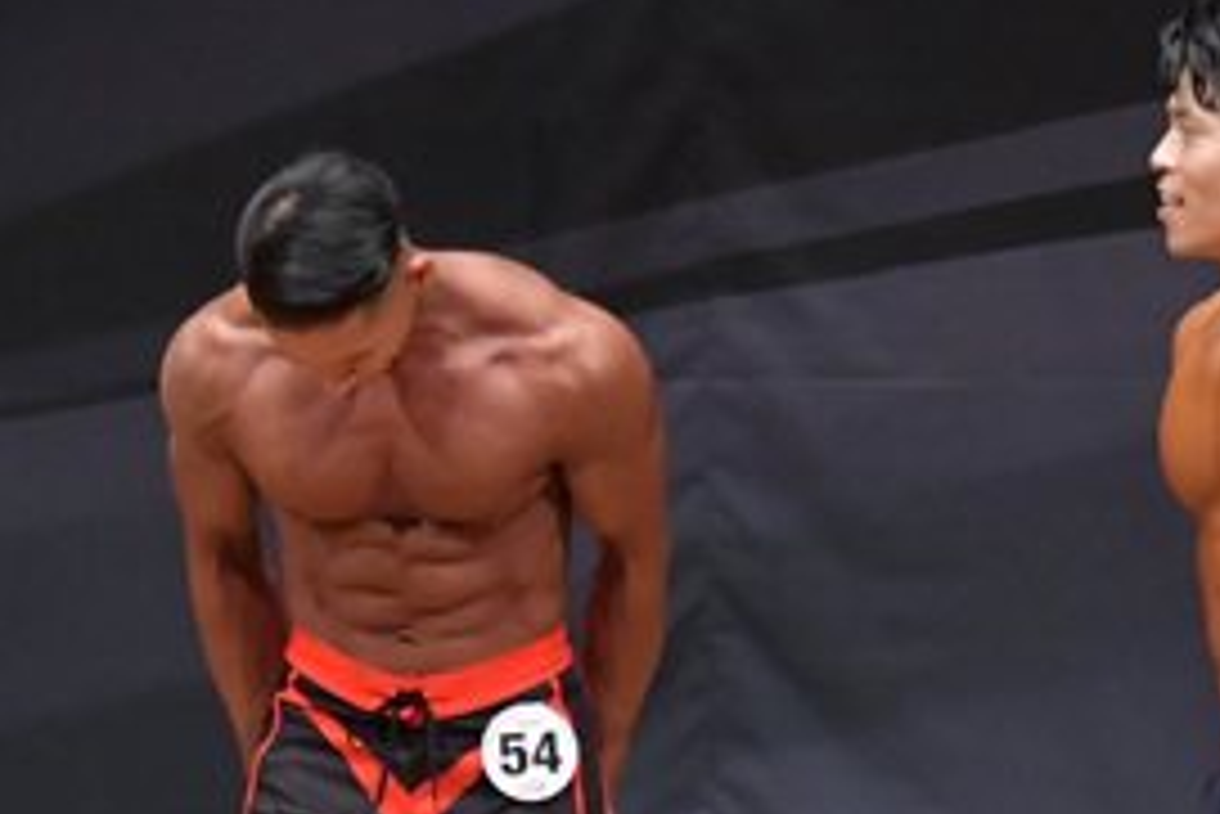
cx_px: -97
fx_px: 23259
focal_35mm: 686
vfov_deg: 2.0
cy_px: 774
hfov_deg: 3.0
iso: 6400
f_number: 5.6
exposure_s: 1/400
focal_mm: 160
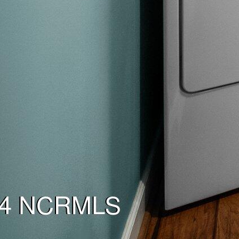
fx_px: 469
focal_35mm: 60
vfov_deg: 20.4
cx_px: 516
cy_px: -190
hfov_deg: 17.2
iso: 400
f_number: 4
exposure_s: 1/5
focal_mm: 7
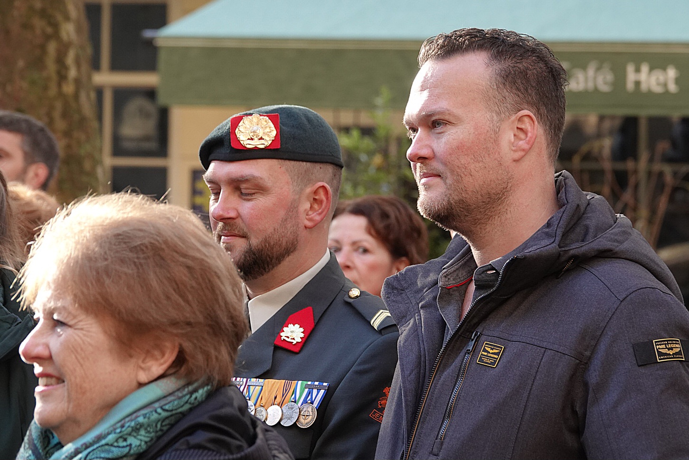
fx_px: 3140
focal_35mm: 164
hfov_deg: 12.5
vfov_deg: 8.4
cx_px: 344
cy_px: 230
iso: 500
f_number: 4
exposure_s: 1/200
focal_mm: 60.29
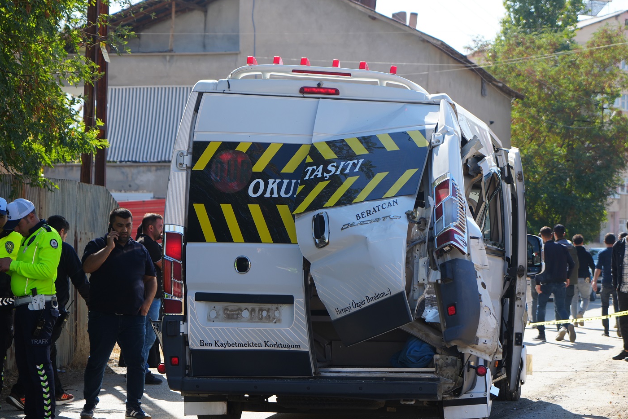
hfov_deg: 20.4
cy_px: 215
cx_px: 358
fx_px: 1744
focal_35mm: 100
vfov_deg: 13.7
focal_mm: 70
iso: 100
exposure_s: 1/320
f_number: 5
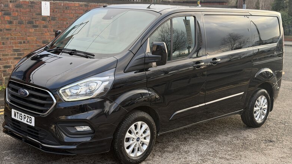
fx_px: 418
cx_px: 143
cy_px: 83
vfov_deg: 22.2
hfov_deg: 38.5
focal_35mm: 54
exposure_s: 1/263
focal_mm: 6.76
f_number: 1.78
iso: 80
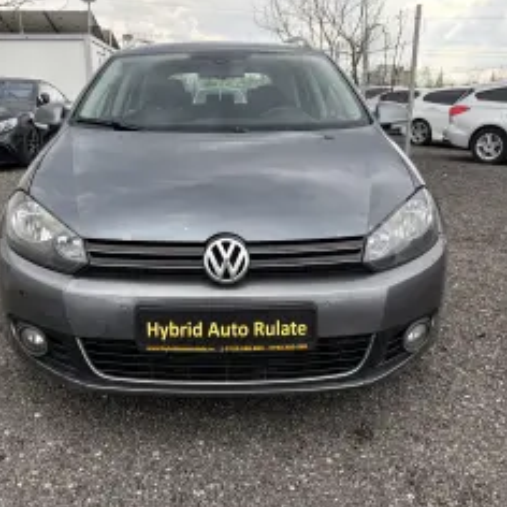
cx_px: 234
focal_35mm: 35
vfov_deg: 47.2
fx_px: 580
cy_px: 245
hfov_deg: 47.2
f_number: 1.6
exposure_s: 1/1064
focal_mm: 5.96
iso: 64
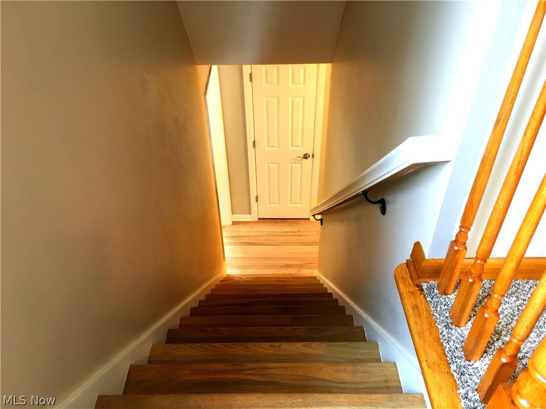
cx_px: 273
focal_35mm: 29
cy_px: 204
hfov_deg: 61.7
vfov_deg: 48.2
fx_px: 457
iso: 125
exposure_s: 1/30
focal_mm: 4.15
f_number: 2.2
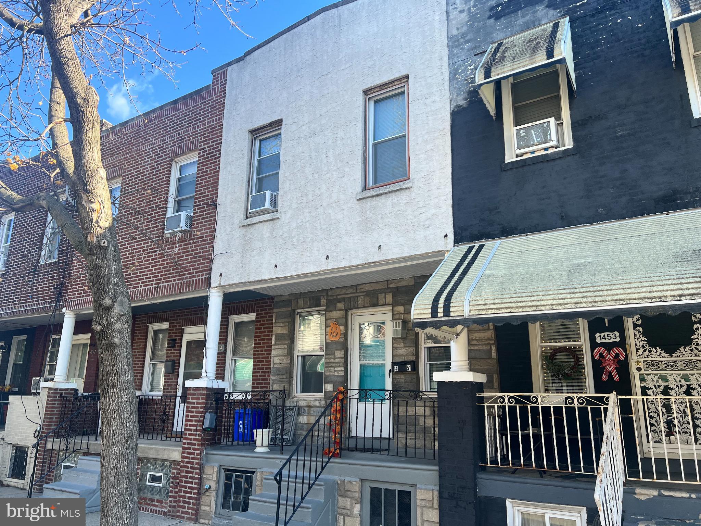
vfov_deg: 53.1
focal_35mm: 26
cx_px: 350
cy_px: 263
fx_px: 527
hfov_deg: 67.3
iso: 50
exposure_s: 1/859
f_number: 1.5
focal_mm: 5.7
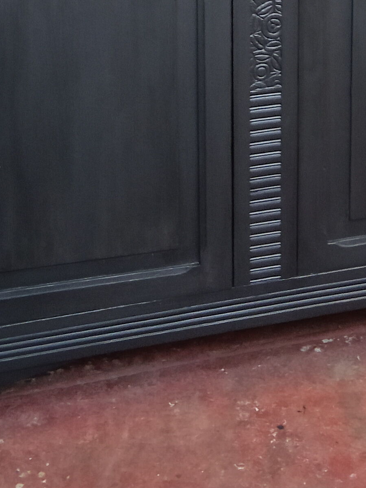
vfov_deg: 19.6
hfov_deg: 16.2
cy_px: -186
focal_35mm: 90
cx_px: 316
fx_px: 1269
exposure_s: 1/24
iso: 758
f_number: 2.2
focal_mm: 3.46
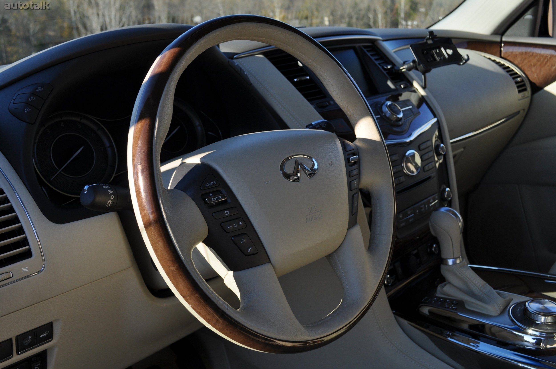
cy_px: 184
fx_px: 602
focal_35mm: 39
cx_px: 278
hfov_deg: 49.6
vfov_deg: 34.1
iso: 200
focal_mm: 26
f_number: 7.1
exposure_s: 1/200
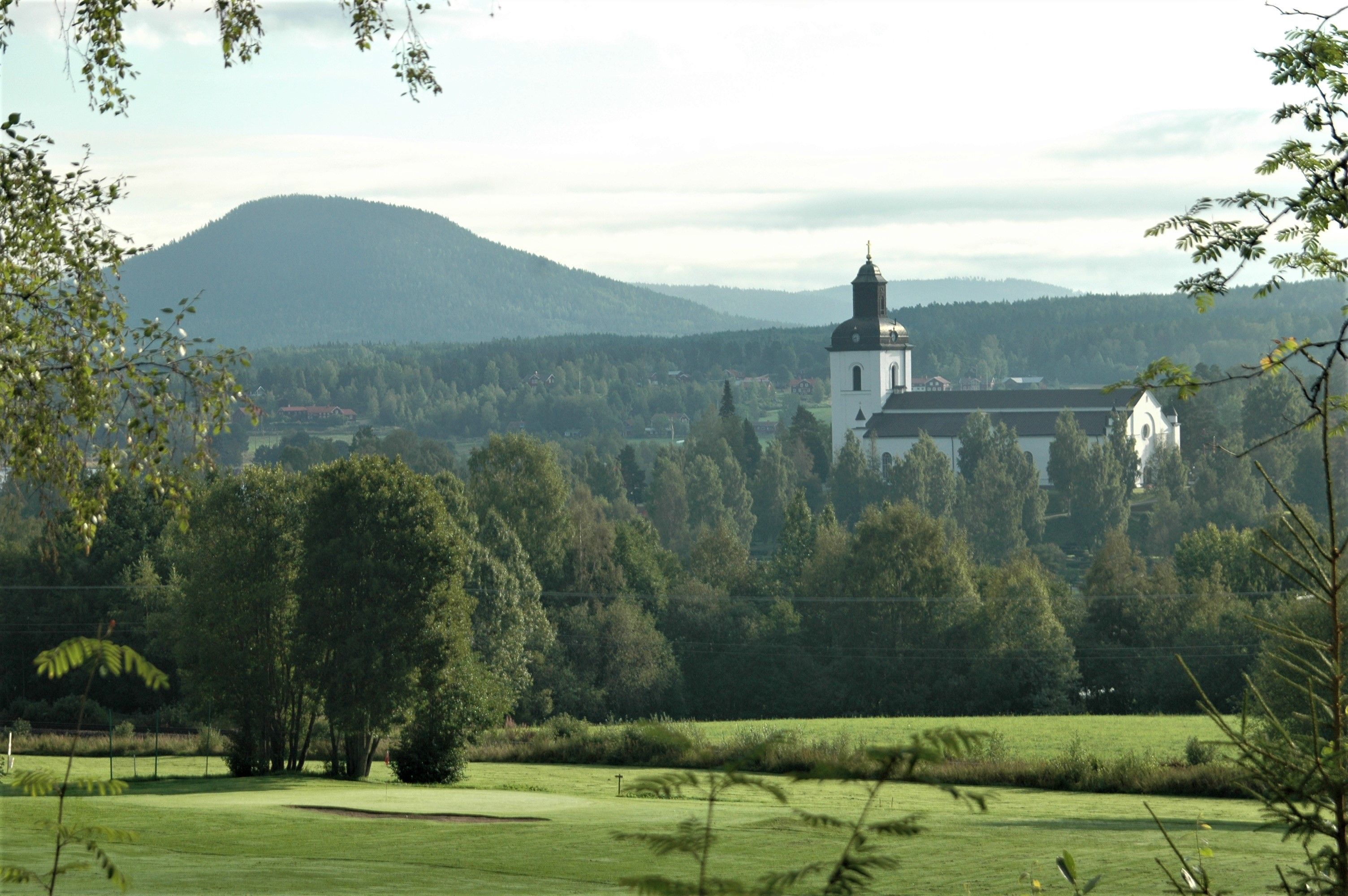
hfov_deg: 17.5
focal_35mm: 117
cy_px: 448
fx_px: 4377
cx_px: 674
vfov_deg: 11.7
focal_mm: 78
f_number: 6.3
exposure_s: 1/500
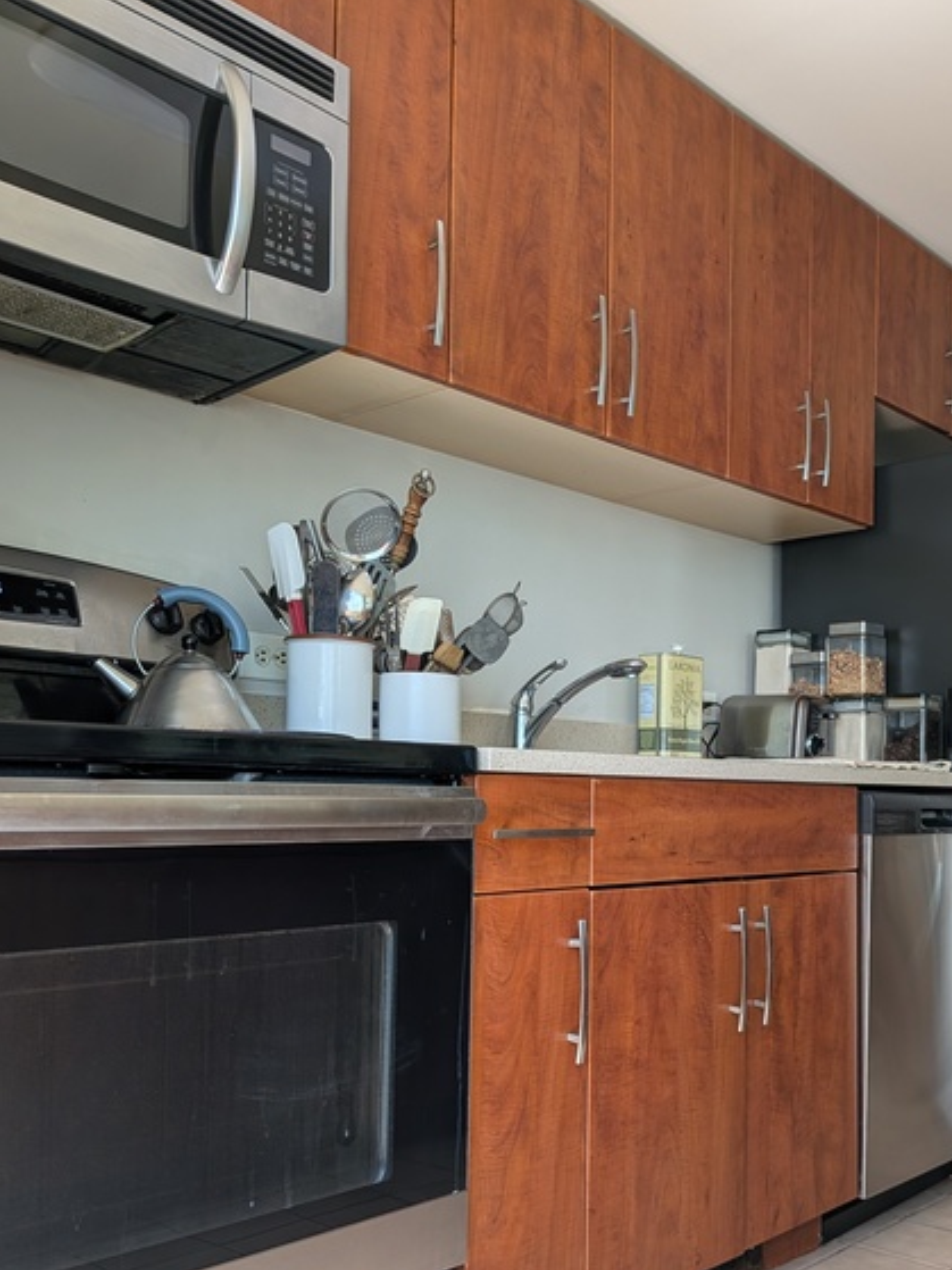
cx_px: 616
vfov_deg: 55.0
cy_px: 761
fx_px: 1211
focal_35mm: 33
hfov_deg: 42.5
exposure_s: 1/256
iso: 34
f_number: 1.7
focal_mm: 4.53
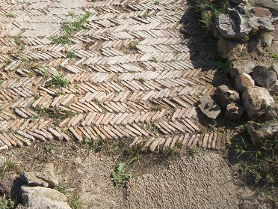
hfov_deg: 32.4
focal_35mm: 58
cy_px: 48
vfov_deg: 24.9
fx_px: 466
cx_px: 61
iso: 80
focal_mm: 6
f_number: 4.8
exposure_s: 1/499
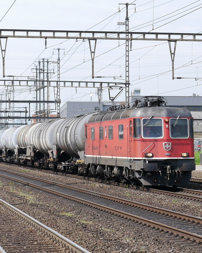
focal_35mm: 73
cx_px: 103
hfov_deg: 21.0
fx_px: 546
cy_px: 127
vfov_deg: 26.1
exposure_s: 1/250
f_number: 8
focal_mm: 28
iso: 160
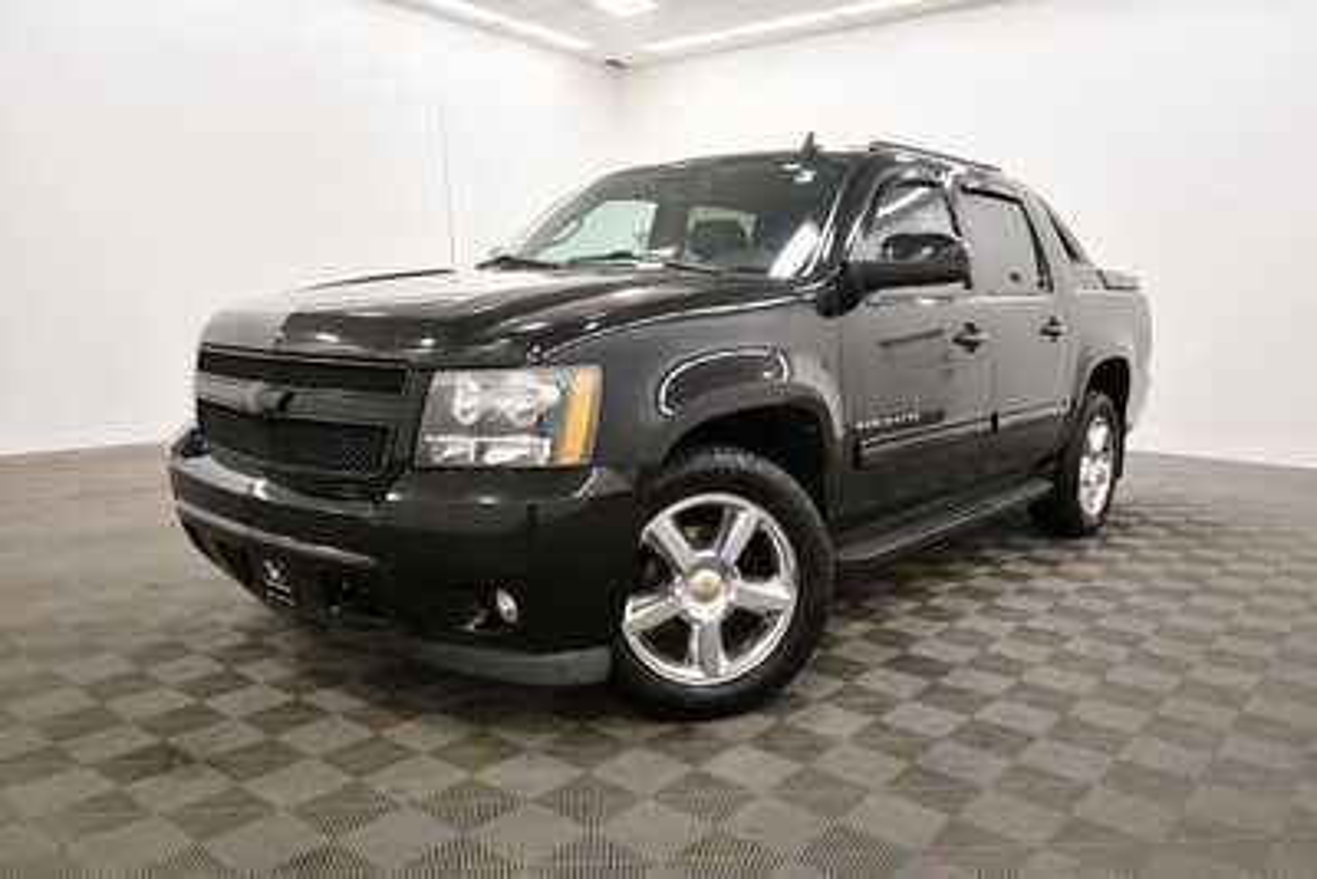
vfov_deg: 48.0
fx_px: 988
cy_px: 440
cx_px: 658
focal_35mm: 27
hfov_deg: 67.4
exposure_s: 1/125
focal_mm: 18
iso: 1100
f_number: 5.6
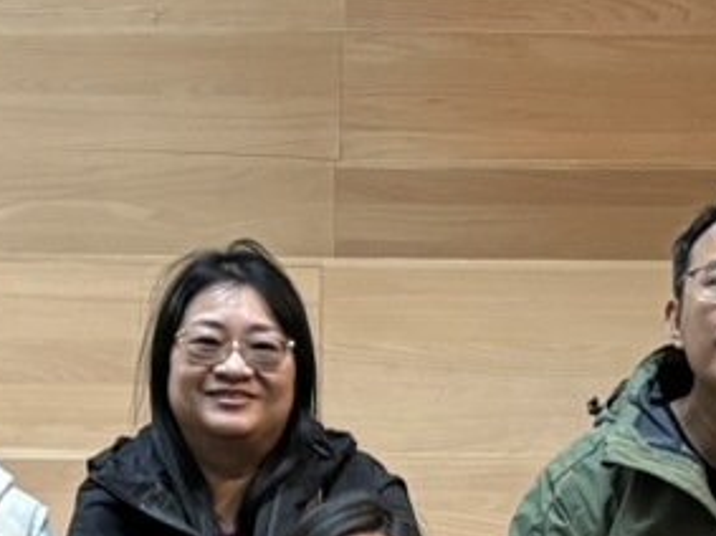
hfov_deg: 10.5
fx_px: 3887
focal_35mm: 188
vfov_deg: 7.6
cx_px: 367
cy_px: 1029
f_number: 1.6
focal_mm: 5.96
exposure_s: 1/60
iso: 200
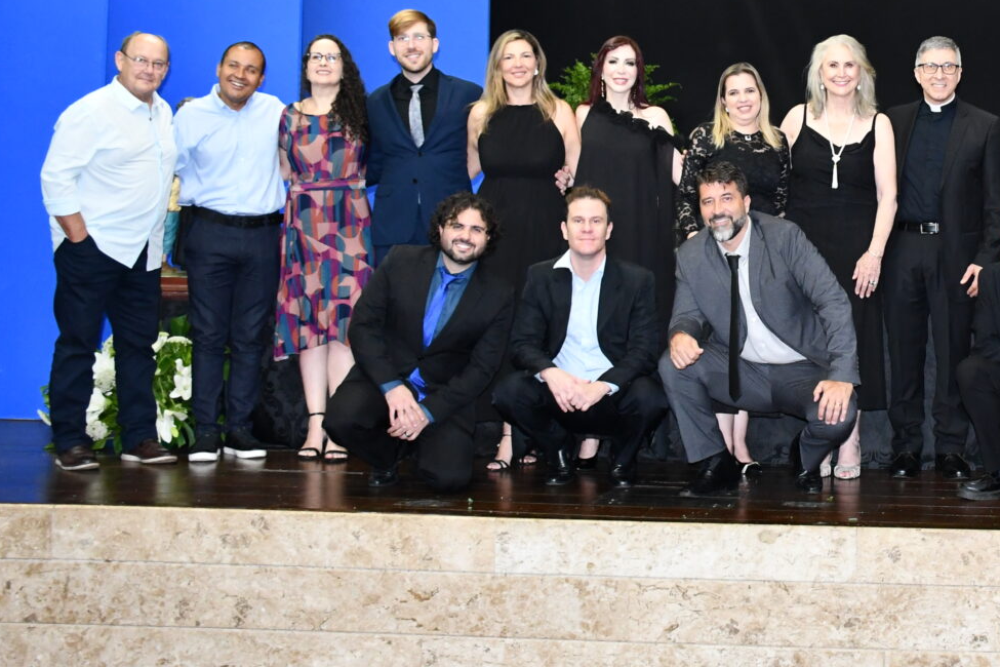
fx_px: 1805
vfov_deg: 20.7
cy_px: 158
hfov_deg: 29.7
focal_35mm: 65
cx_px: 893
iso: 1800
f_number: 3.5
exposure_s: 1/60
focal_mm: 22
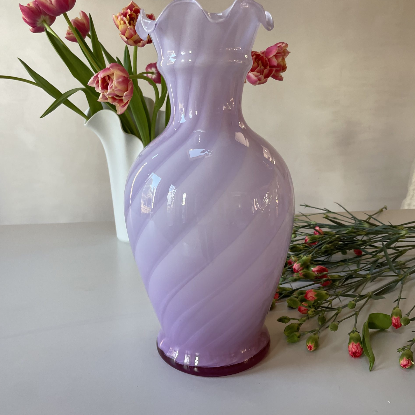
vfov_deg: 52.5
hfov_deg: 52.5
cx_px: 207
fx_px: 420
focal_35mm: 31
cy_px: 197
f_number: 1.6
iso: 125
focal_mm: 4.2
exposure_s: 1/121
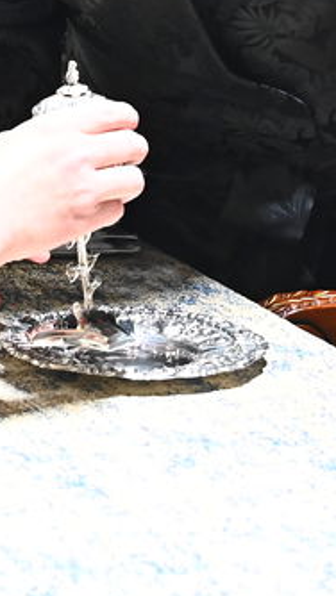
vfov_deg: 14.2
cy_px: 21
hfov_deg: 8.1
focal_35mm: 149
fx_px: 2359
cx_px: 130
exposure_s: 1/200
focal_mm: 34
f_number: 4.5
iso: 3200
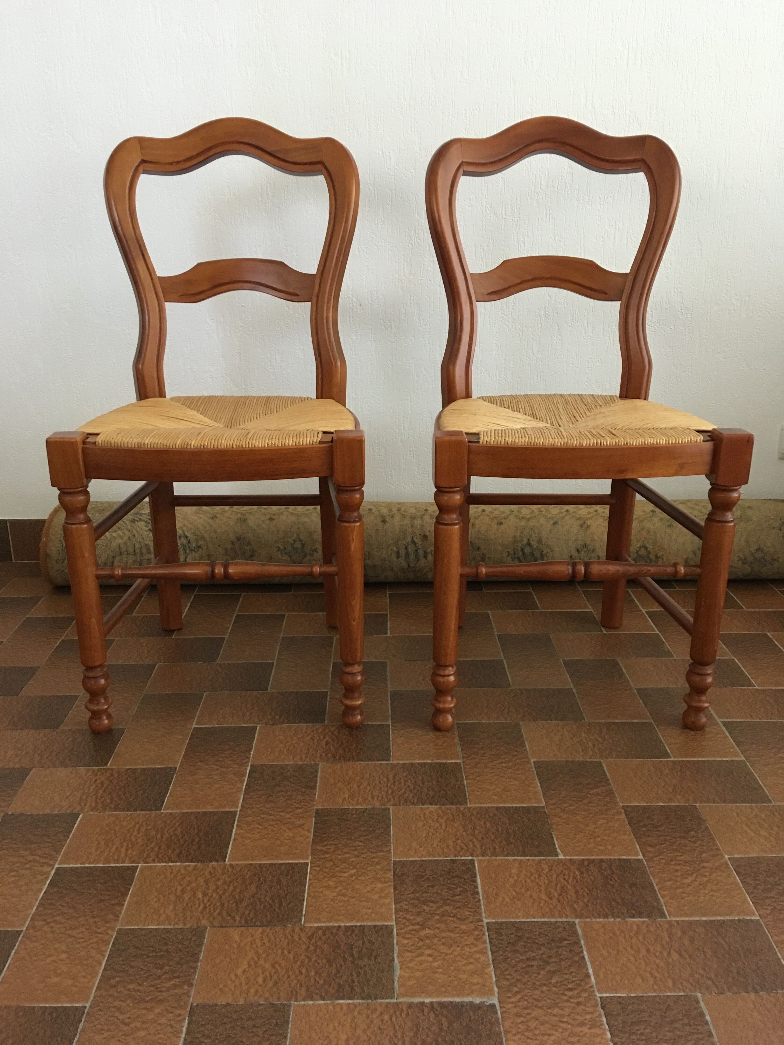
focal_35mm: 29
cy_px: 522
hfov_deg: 48.2
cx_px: 392
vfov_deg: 61.7
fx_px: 876
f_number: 2.2
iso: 200
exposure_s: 1/33
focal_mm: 4.15
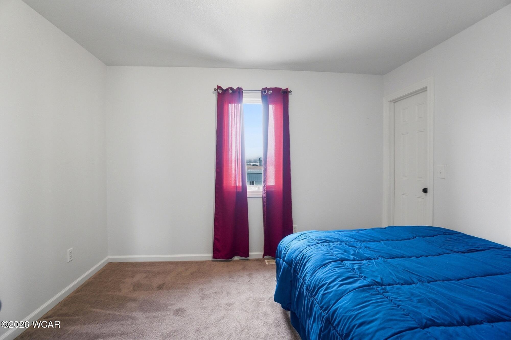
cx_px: 256
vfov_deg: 77.2
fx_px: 213
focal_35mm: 15
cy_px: 170
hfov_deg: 100.4
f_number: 5.6
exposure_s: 1/60
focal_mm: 10
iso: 125
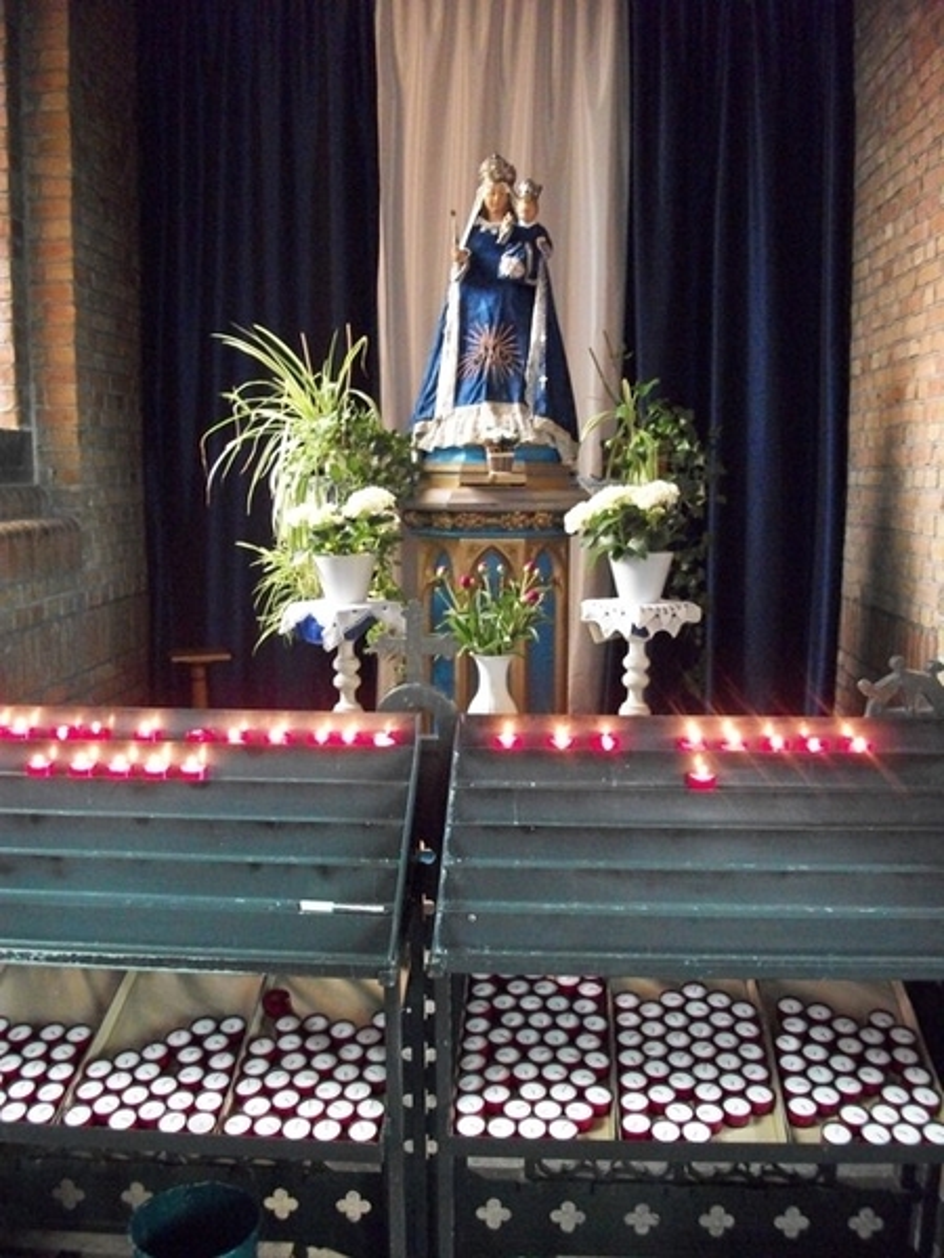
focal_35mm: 32
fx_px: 1164
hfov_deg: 44.2
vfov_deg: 56.8
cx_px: 472
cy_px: 629
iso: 640
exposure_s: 1/20
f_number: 2.9
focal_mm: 5.7
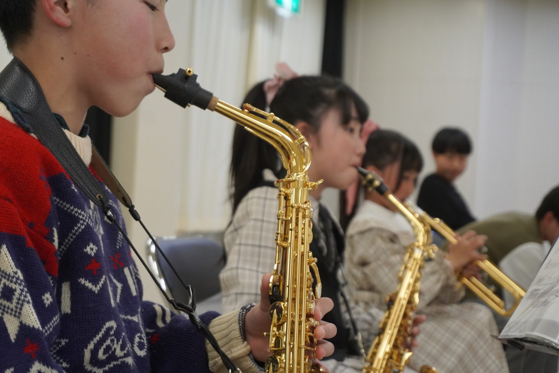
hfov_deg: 27.0
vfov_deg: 18.2
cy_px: 186
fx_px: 1164
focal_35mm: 75
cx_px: 280
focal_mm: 50
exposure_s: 1/160
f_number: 5.6
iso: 2000
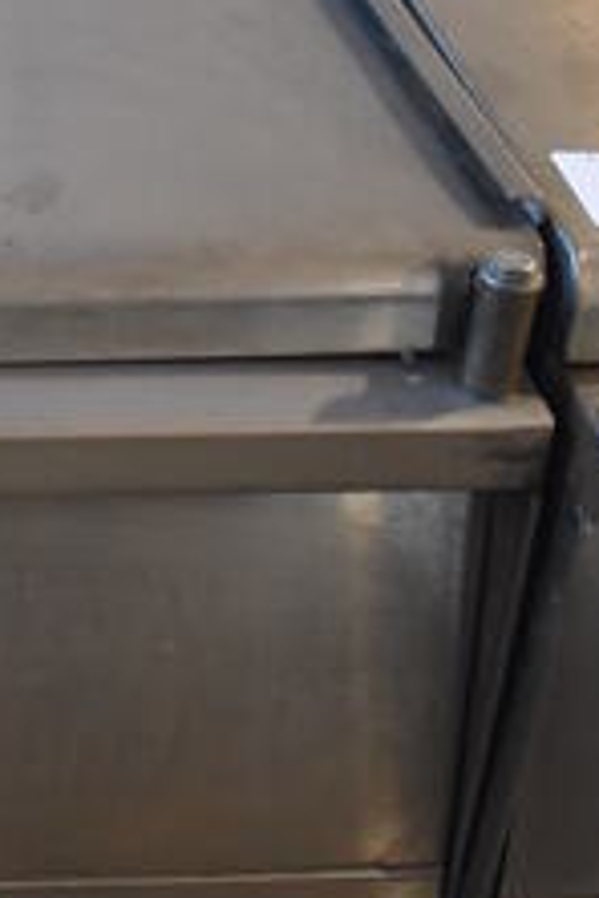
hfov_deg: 11.3
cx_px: -567
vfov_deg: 18.0
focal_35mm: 111
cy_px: 22
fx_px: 2770
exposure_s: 1/125
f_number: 3.5
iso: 1800
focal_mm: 18
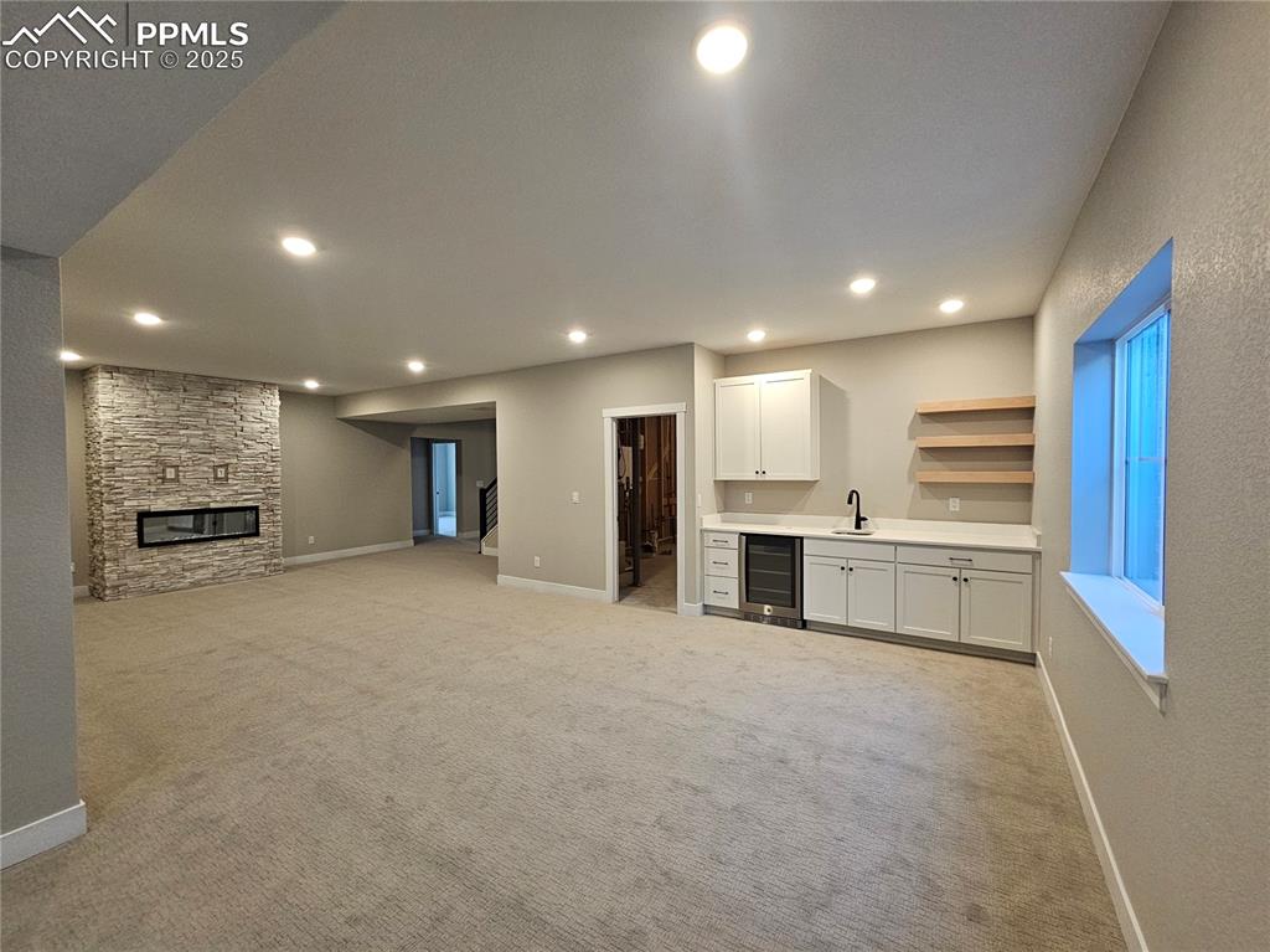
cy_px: 476
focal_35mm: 13
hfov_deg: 106.2
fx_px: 477
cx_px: 635
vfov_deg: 89.9
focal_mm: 2.2
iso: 320
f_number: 2.2
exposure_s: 1/60
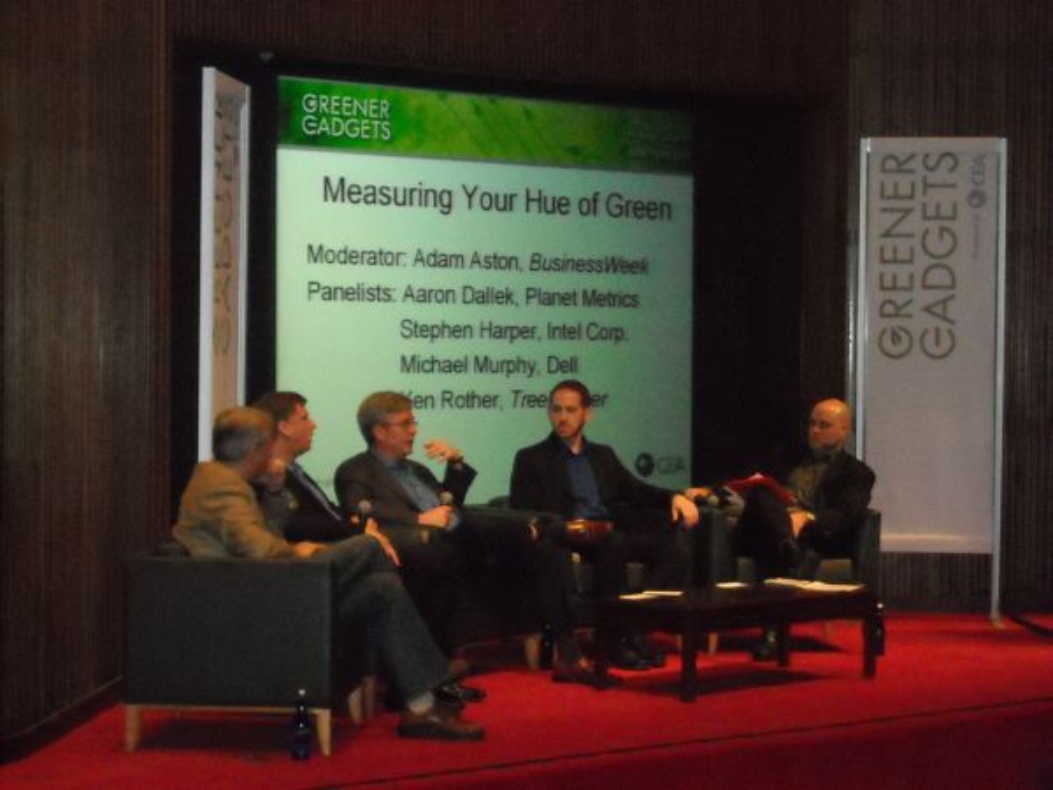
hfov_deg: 20.9
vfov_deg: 15.7
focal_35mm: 94
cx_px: 526
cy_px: 395
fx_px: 2859
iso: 1600
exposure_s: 1/125
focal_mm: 15.32
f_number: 4.4
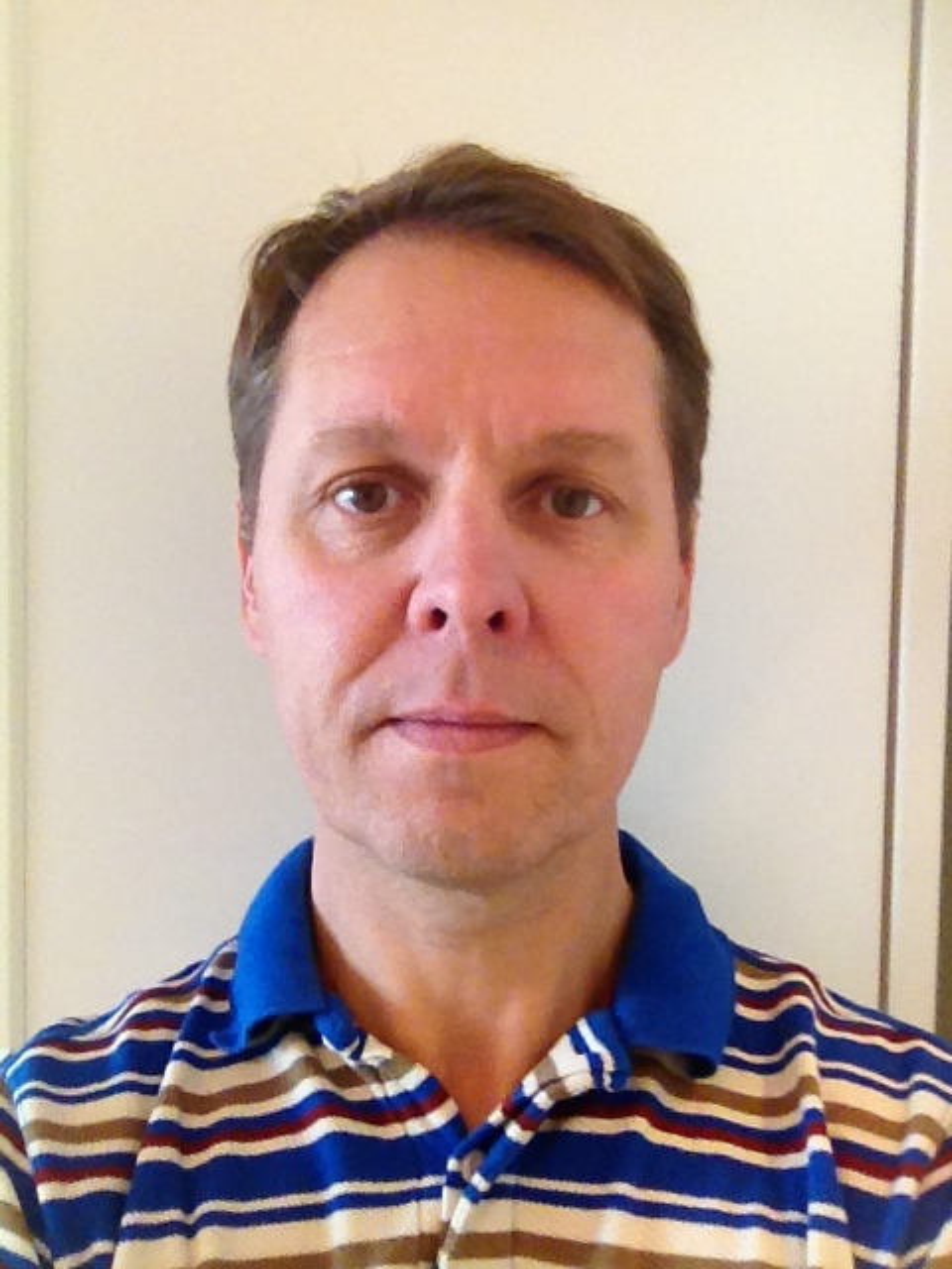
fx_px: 1283
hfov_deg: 40.7
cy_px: 634
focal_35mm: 35
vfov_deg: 52.6
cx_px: 476
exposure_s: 1/30
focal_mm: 1.85
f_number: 2.4
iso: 160
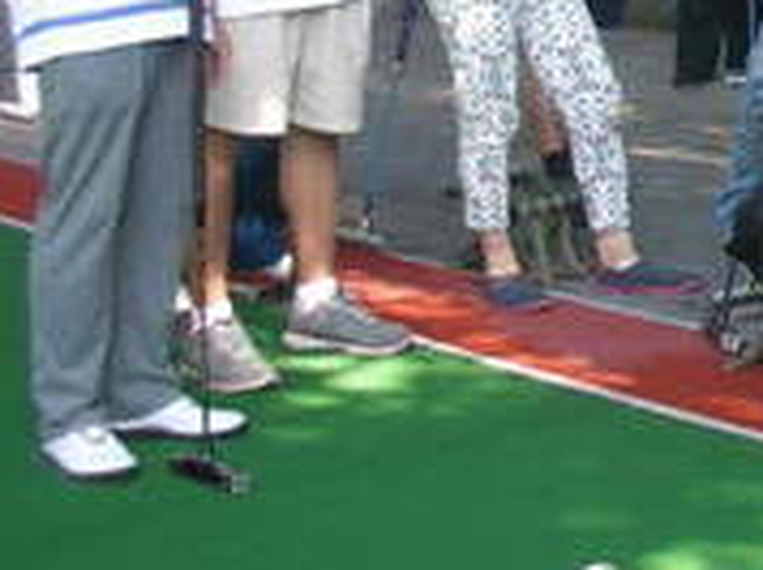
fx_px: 2597
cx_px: 1209
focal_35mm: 118
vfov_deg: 12.2
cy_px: -146
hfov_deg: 15.2
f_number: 2.8
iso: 50
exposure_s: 1/100
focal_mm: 5.8
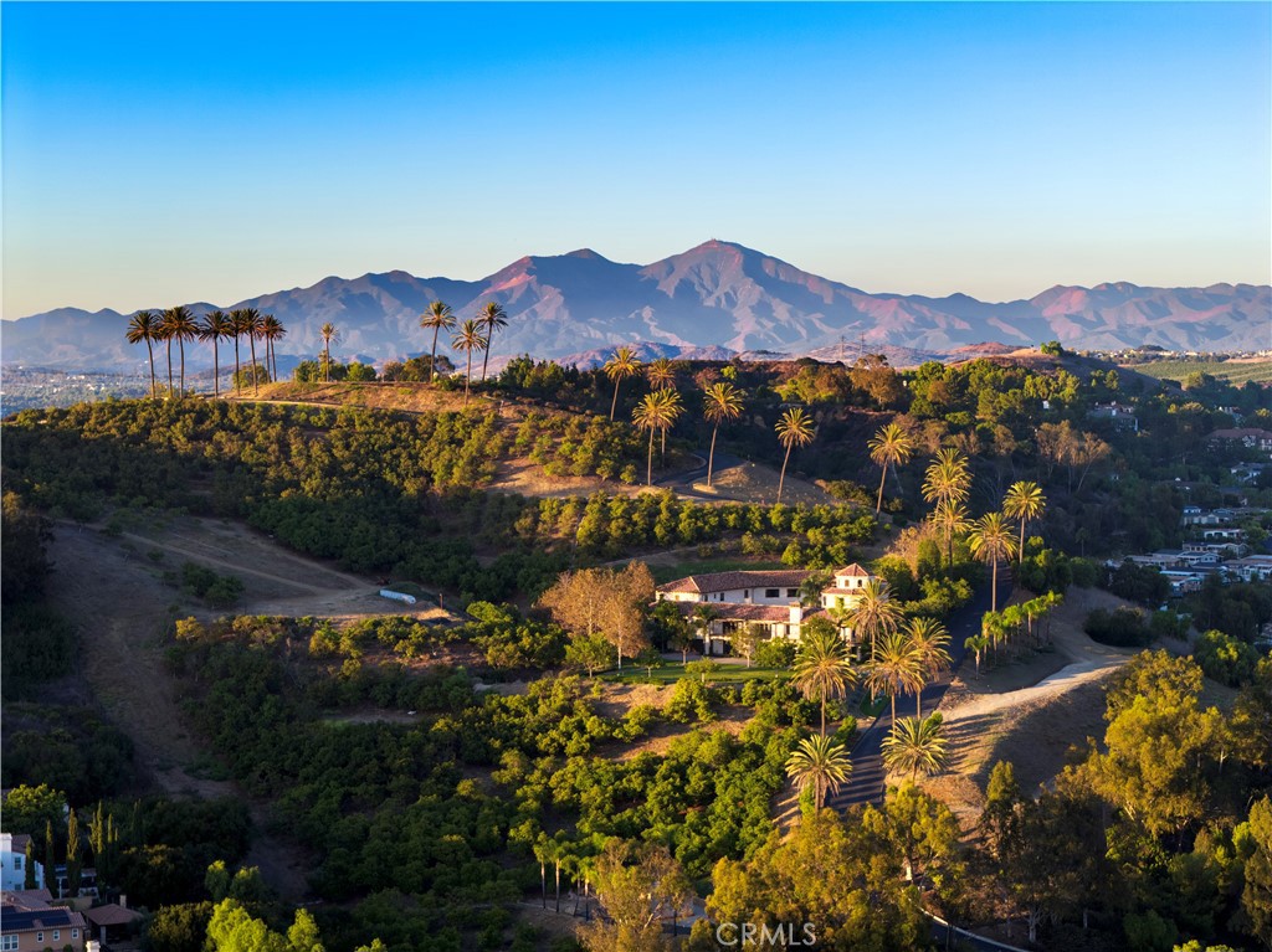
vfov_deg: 21.0
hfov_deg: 27.8
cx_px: 636
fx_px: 2571
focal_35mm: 70
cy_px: 476
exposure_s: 1/400
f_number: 2.8
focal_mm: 19.35
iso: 200
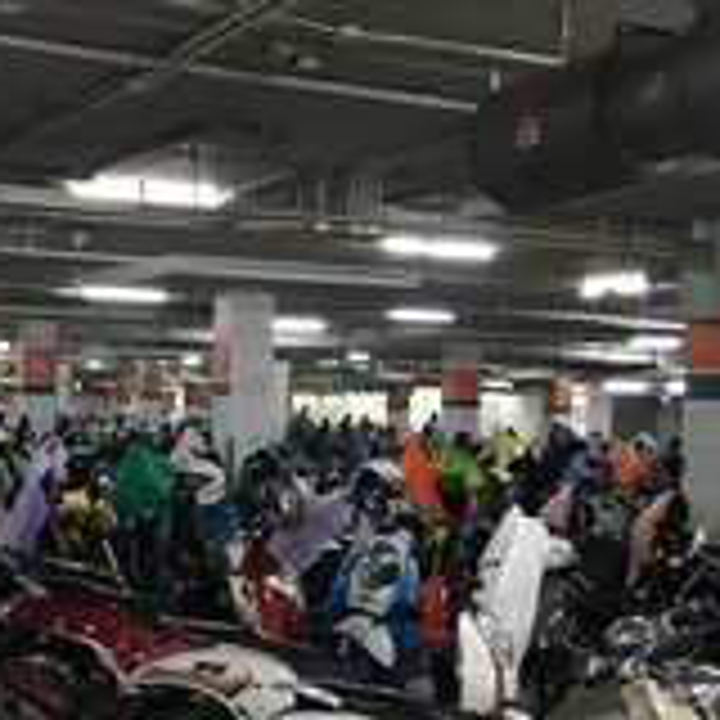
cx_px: 297
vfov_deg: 26.6
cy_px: 531
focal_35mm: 64
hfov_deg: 26.8
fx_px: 1506
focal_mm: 4.15
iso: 200
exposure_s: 1/20
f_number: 2.2
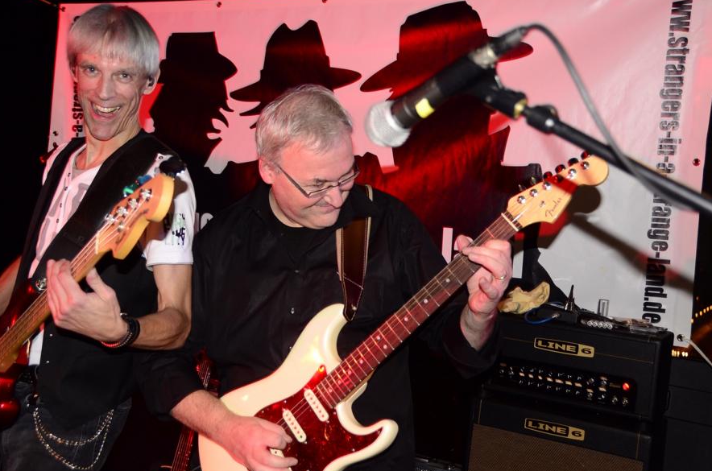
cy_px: 234
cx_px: 356
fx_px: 819
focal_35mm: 42
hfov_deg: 47.0
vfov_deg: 32.1
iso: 1000
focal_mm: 27
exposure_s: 1/25
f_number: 4.5
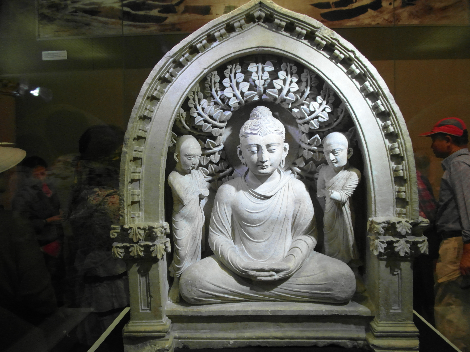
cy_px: 176
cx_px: 235
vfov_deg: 58.9
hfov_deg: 73.9
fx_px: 312
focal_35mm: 23
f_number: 2.8
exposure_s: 1/45
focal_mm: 4.1
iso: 400
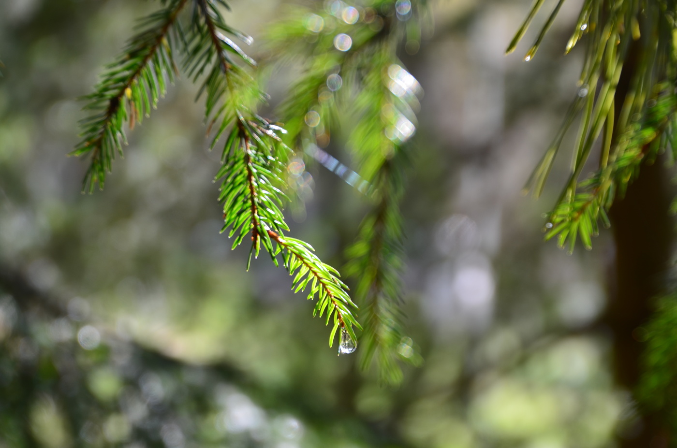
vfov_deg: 10.7
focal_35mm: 128
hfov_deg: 16.1
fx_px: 2393
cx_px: 338
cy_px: 224
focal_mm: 85
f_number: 5.6
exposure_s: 1/80
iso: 100
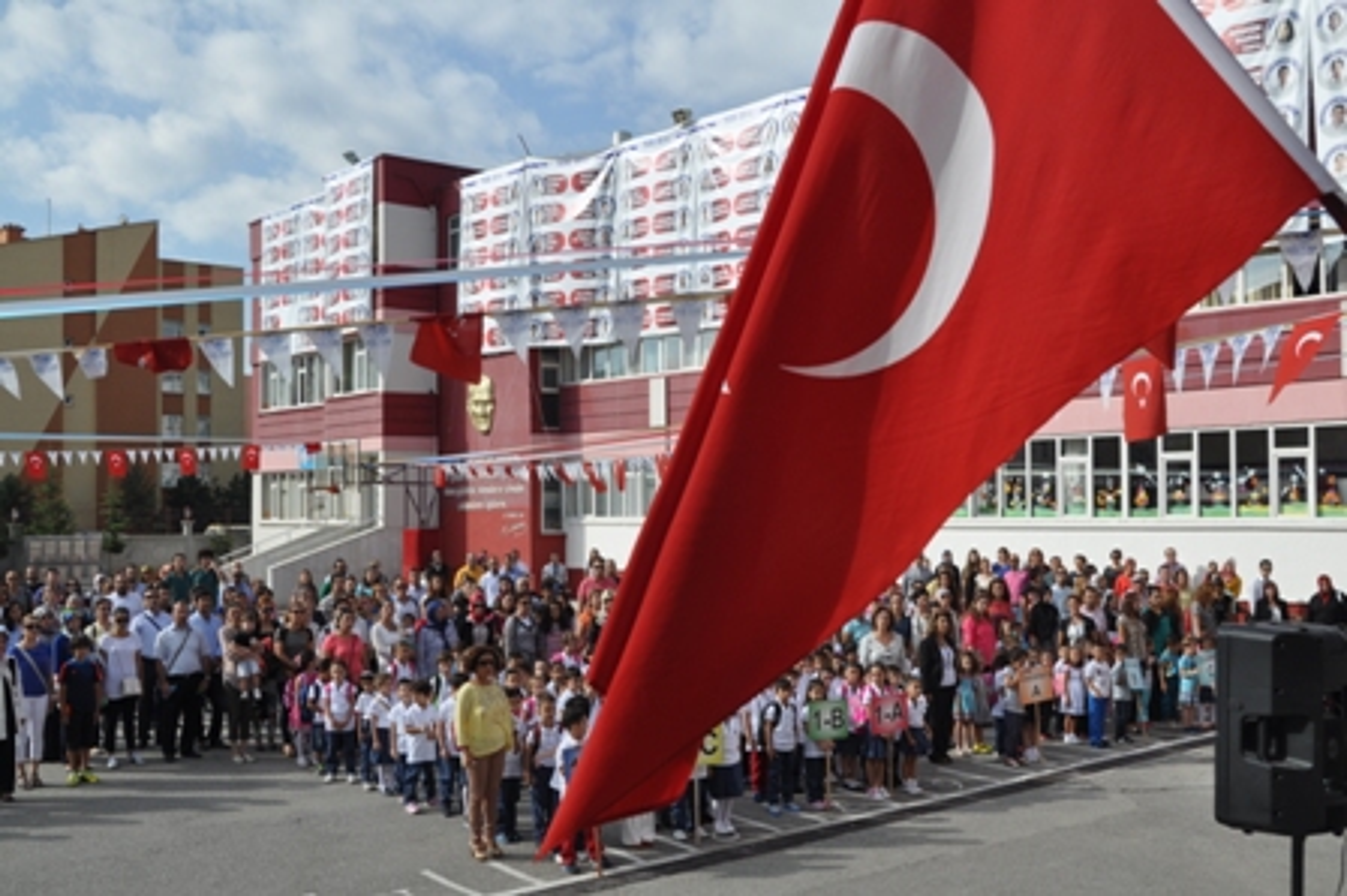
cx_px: 674
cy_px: 448
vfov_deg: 36.8
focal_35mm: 36
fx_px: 1346
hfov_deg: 53.2
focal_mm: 24
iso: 200
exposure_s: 1/400
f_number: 10
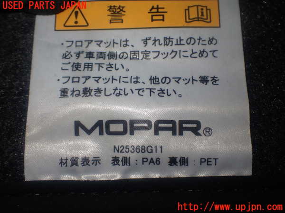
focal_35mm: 38
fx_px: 313
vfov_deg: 37.7
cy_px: 106
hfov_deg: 49.0
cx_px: 142
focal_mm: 6.83
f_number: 2.7
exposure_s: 1/80
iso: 100
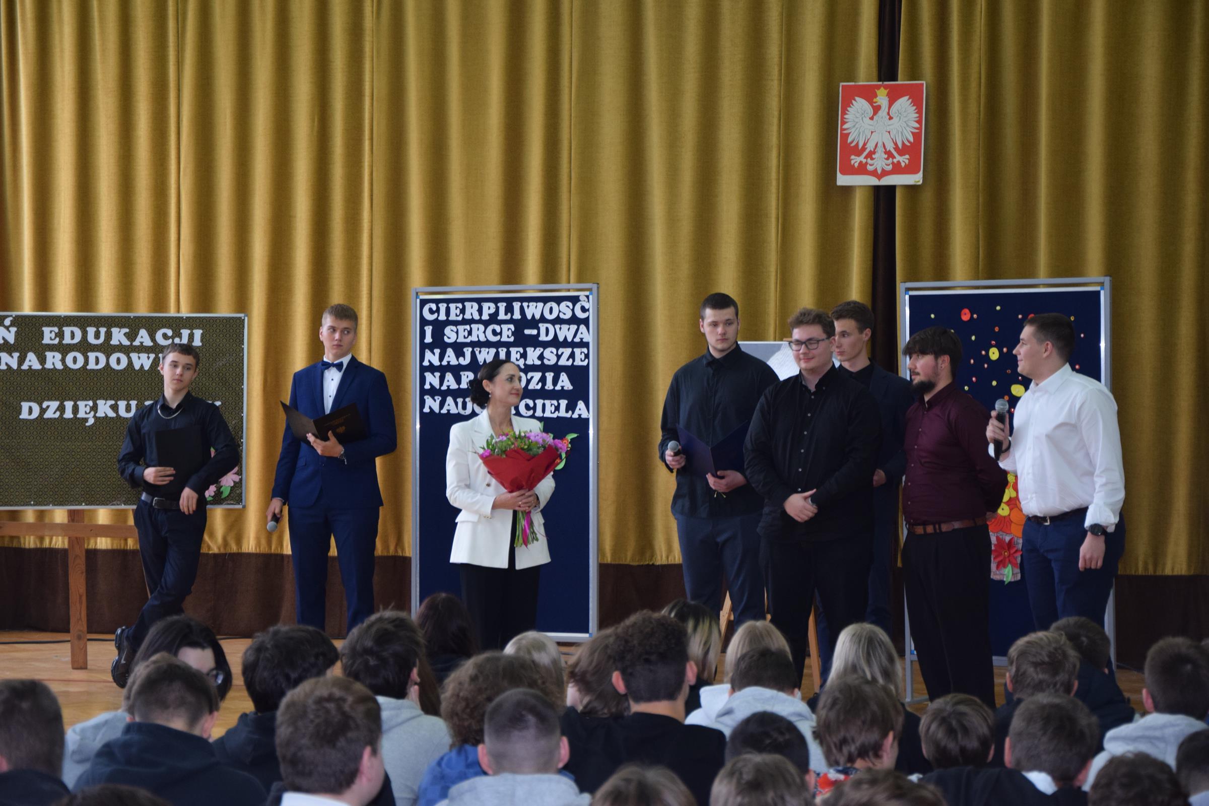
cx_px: 604
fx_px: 3123
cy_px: 403
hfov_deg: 21.9
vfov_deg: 14.7
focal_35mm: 93
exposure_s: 1/80
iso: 800
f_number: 5.3
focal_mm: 62
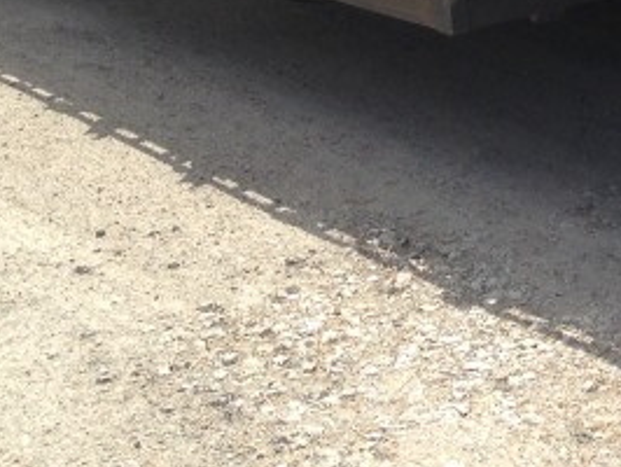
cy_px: -278
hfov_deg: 15.0
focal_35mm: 127
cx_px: 733
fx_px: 2280
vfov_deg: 11.1
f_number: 2.4
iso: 50
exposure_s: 1/1178
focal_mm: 4.12
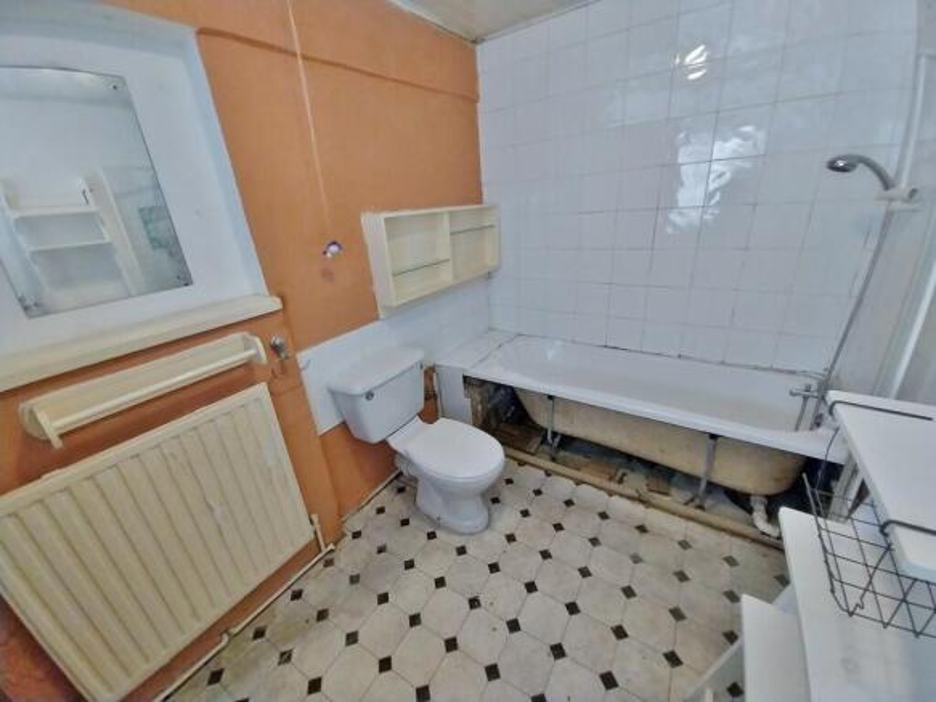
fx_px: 351
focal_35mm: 13
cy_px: 351
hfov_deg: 106.2
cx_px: 468
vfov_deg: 89.9
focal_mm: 1.13
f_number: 2.2
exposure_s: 1/25
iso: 252
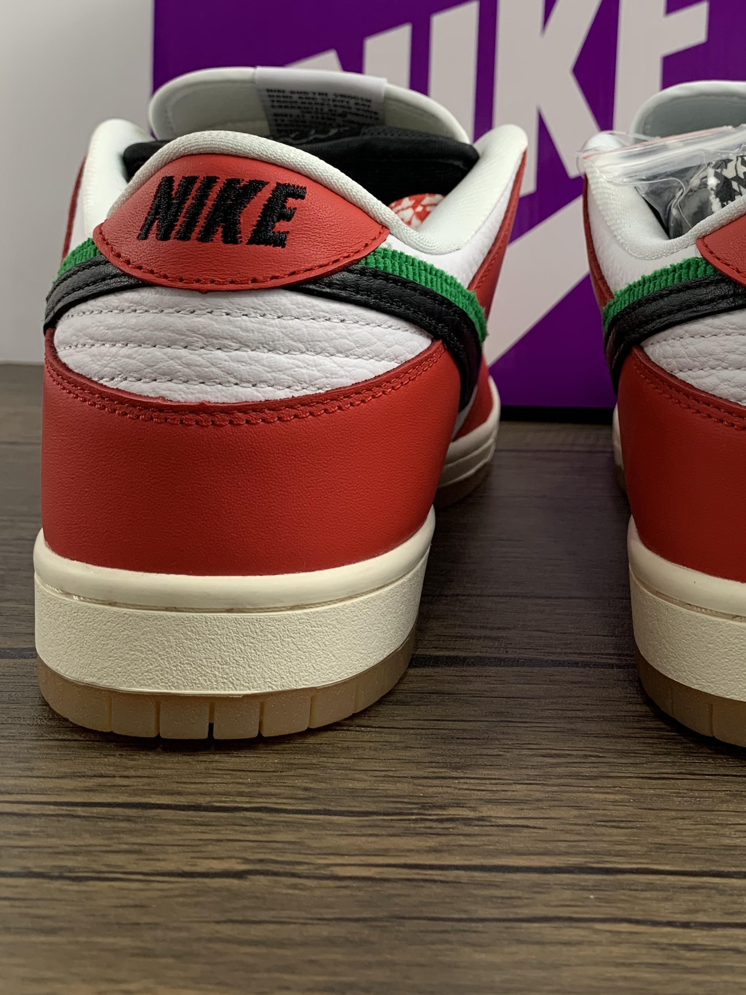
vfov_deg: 43.2
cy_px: 232
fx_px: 1207
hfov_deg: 33.5
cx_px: 585
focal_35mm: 42
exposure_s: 1/121
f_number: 1.8
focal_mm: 4.25
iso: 64
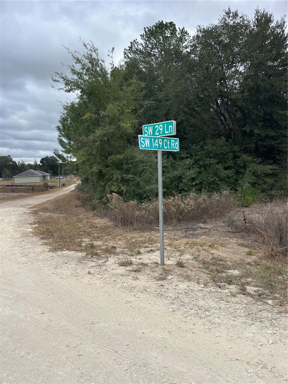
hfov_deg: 53.1
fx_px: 288
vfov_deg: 67.3
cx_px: 144
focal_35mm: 26
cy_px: 192
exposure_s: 1/1086
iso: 50
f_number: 1.6
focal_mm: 5.1
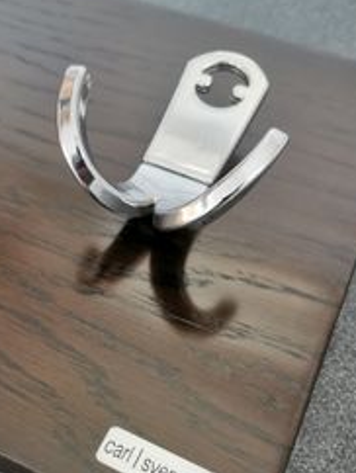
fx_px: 534
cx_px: 142
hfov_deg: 36.7
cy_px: 317
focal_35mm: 39
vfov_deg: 47.0
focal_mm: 5.58
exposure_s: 1/50
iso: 320
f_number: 1.8
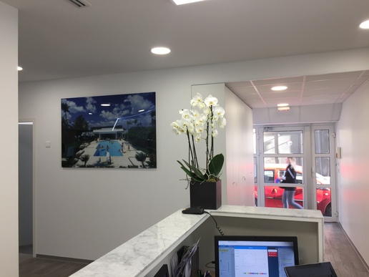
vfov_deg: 48.2
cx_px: 184
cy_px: 138
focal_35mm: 29
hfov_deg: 61.7
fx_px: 309
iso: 32
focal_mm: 4.15
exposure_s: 1/50
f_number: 2.2
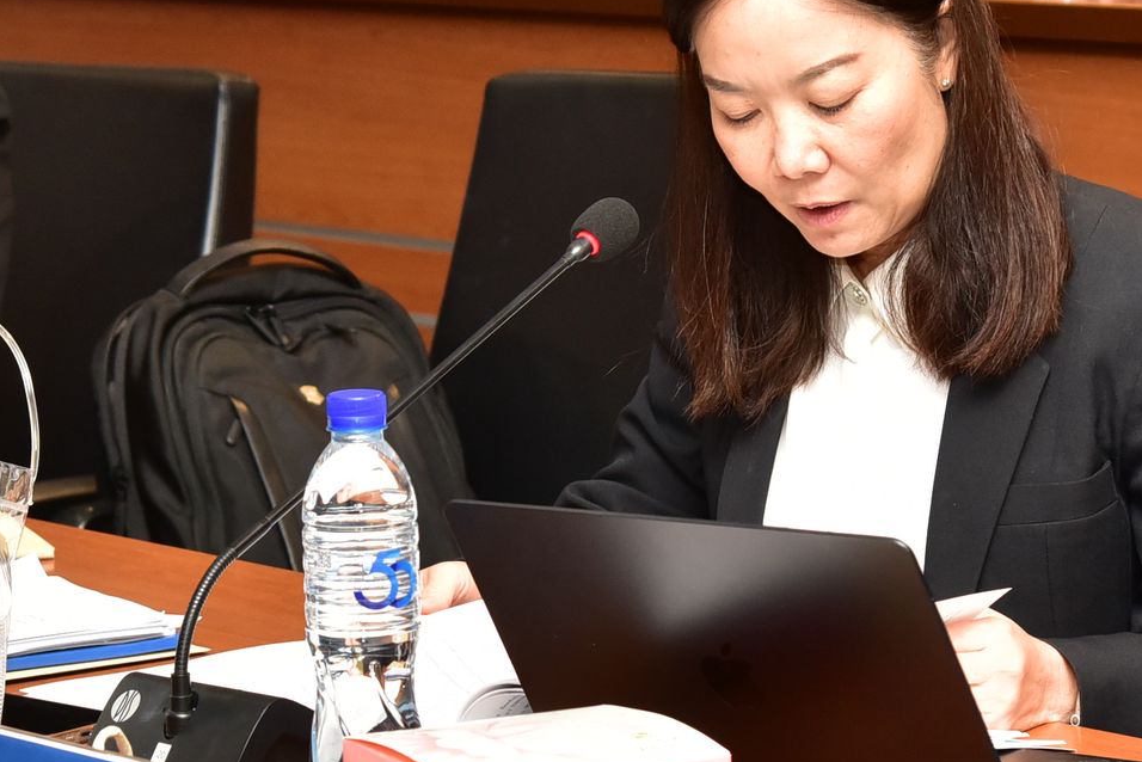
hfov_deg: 12.1
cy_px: -13
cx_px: 497
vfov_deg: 8.0
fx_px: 5394
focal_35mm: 170
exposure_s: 1/125
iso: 1600
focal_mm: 65
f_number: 5.6
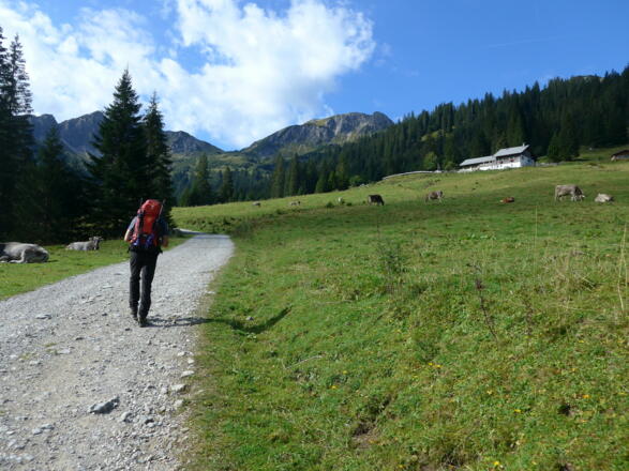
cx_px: 314
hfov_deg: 61.7
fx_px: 527
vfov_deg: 48.2
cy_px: 236
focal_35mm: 29
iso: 80
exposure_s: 1/1300
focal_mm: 6
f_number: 2.8
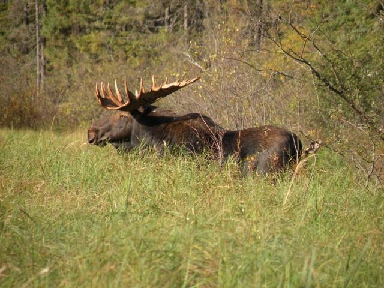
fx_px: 5391
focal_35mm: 486
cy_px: 144
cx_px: 192
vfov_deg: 3.1
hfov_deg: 4.1
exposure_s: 1/240
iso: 64
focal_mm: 84.2
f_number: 4.5
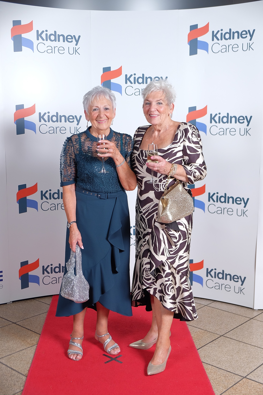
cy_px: 198
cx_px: 132
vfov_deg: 43.6
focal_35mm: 45
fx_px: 493
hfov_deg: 29.9
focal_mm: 30.2
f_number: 3.6
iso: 400
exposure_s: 1/180
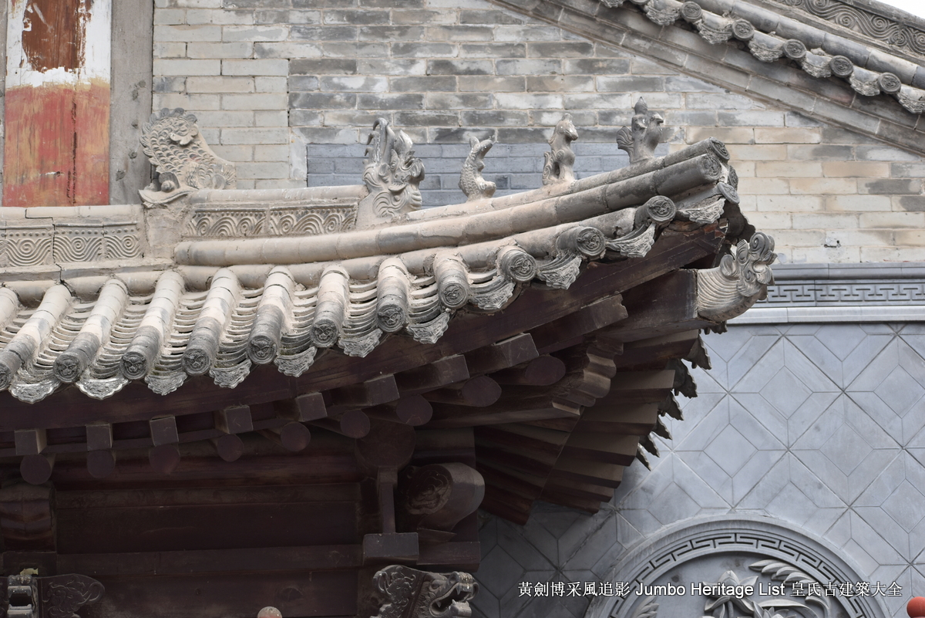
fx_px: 2699
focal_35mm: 105
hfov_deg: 19.4
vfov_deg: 13.1
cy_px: 309
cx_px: 462
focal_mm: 70
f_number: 6.3
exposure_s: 1/250
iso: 200
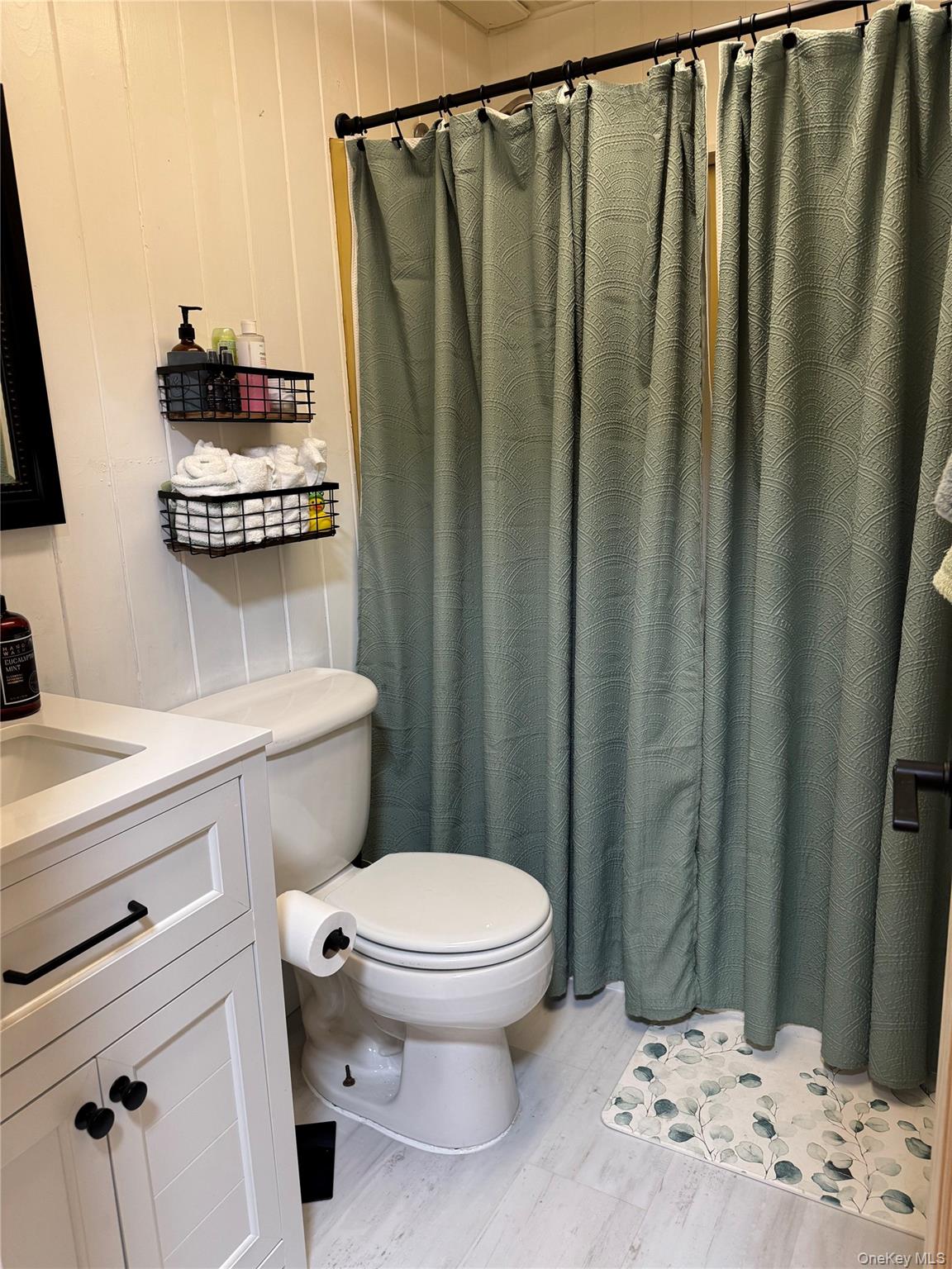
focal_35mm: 24
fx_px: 880
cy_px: 634
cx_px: 476
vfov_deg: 71.6
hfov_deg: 56.8
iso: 250
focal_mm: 6.76
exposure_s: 1/60
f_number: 1.78
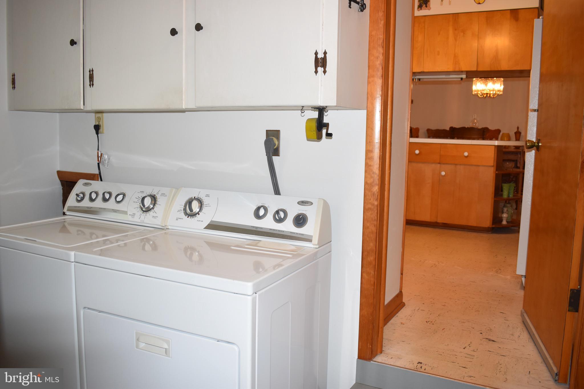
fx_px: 487
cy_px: 194
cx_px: 292
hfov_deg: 61.9
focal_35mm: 30
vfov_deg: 43.6
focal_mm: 20
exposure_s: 1/60
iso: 500
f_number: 4
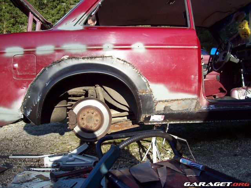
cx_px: 126
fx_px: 261
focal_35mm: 36
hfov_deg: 51.4
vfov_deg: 39.7
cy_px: 94
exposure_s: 1/467
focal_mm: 6
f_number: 2.7
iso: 80
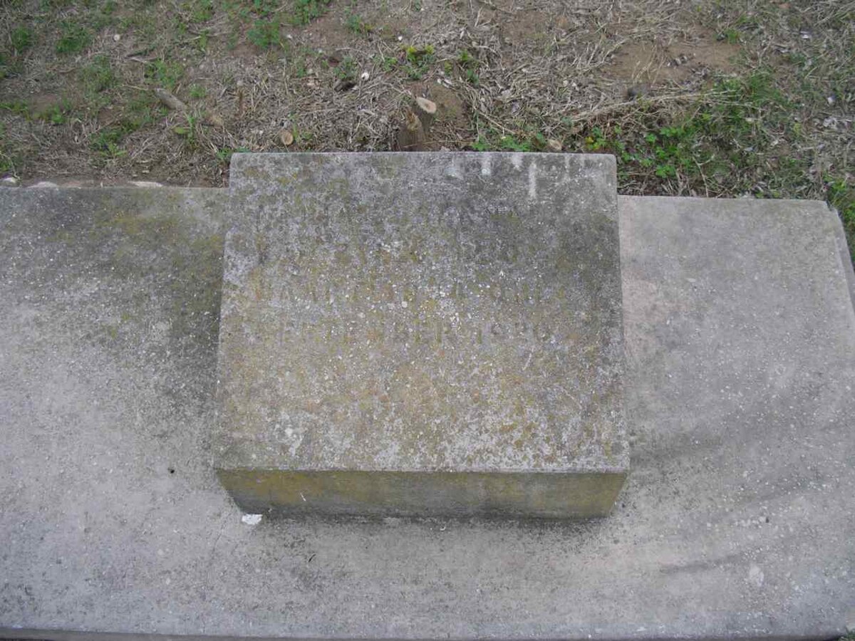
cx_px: 428
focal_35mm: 37
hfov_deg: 50.1
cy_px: 320
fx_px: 914
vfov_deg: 38.7
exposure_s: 1/320
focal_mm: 5.7
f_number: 2.8
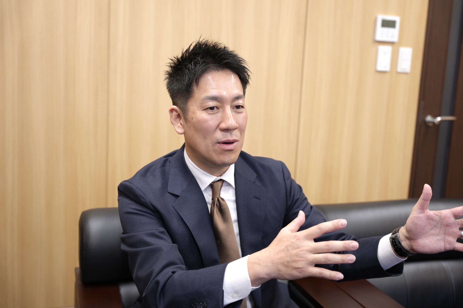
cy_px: 154
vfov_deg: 32.2
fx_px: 535
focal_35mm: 42
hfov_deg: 46.8
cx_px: 232
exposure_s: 1/100
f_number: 2.8
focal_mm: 41.6
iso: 640
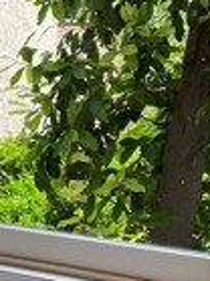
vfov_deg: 16.2
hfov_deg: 11.2
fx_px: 972
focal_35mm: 120
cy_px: 267
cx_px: -200
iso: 64
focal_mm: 4.25
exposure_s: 1/120
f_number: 1.8
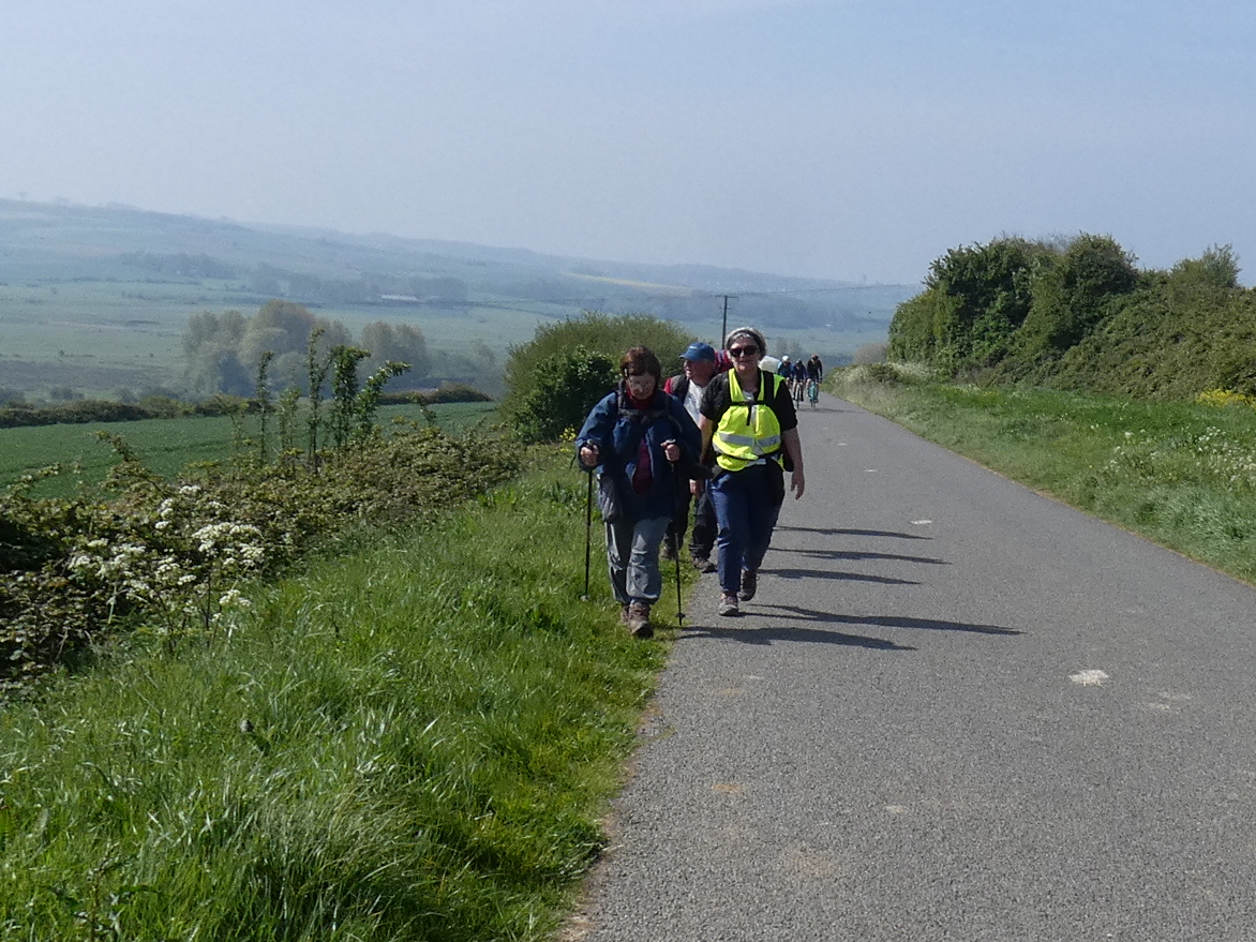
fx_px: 2141
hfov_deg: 32.1
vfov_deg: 24.7
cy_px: 602
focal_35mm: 59
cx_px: 944
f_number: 4
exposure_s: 1/800
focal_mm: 3.6
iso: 80
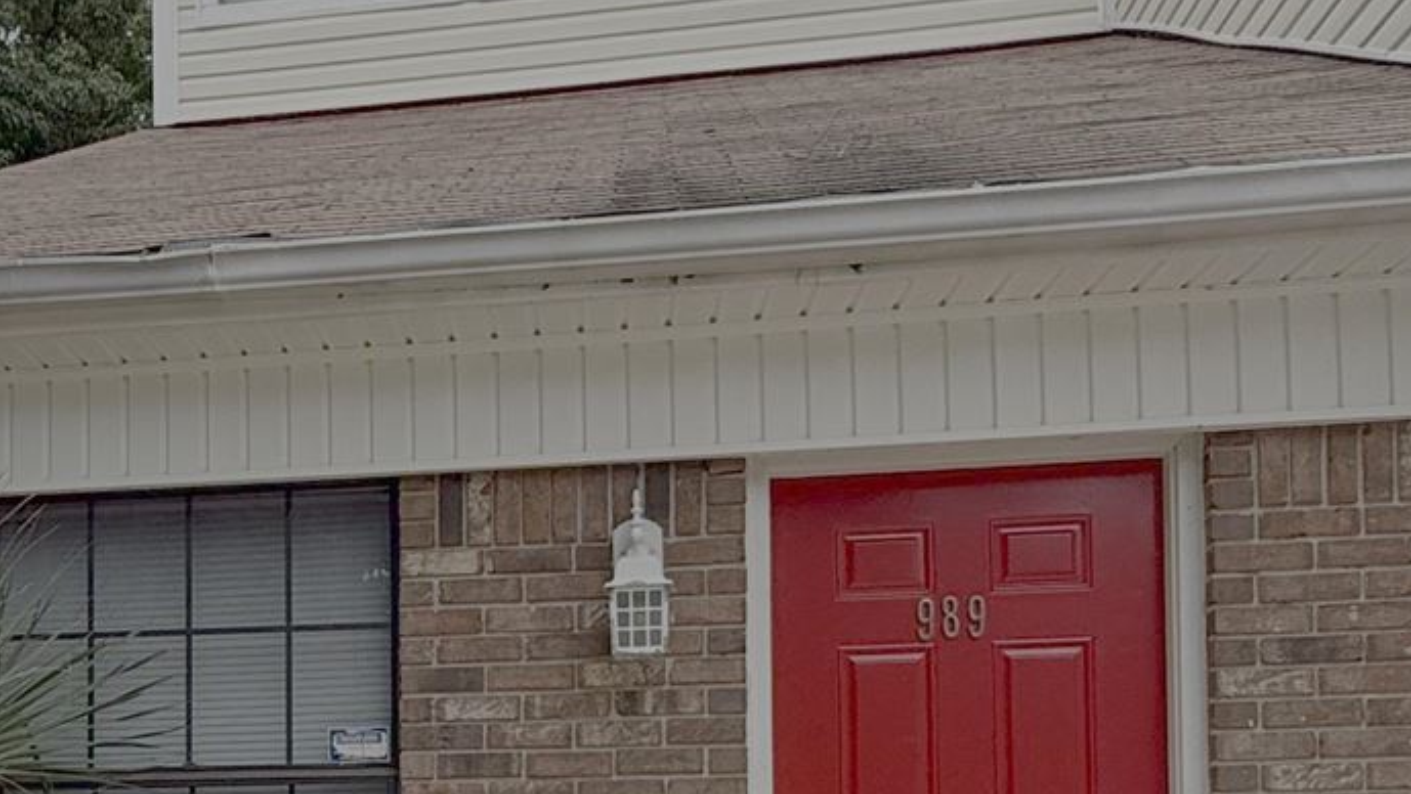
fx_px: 1909
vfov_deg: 22.1
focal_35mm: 51
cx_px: 254
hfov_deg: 38.8
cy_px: 896
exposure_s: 1/672
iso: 64
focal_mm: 2.22
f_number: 2.2
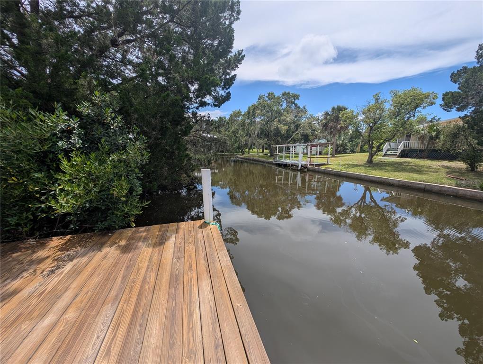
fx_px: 168
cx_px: 242
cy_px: 182
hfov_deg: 110.5
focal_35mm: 12
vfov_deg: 94.6
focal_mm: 2.23
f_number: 1.95
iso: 41
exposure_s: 1/2381
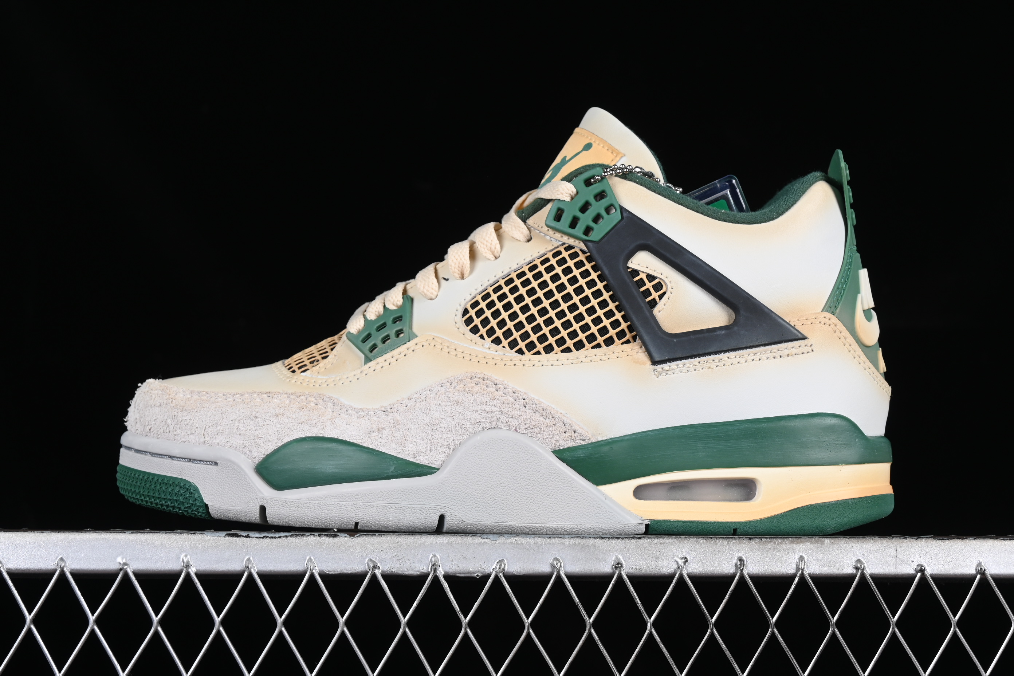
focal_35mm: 75
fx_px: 2112
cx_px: 507
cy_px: 338
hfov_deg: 27.0
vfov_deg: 18.2
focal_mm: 50
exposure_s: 1/80
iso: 160
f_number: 8
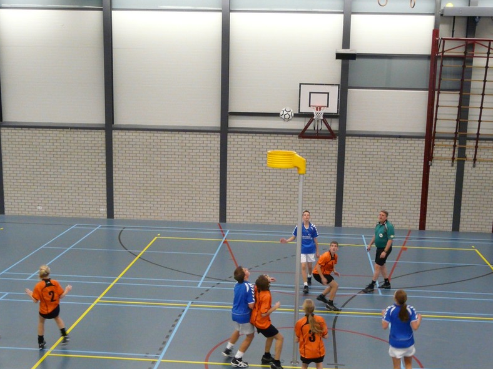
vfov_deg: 28.0
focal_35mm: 52
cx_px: 252
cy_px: 224
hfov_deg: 36.8
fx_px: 741
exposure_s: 1/60
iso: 400
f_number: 3.2
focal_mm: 6.5
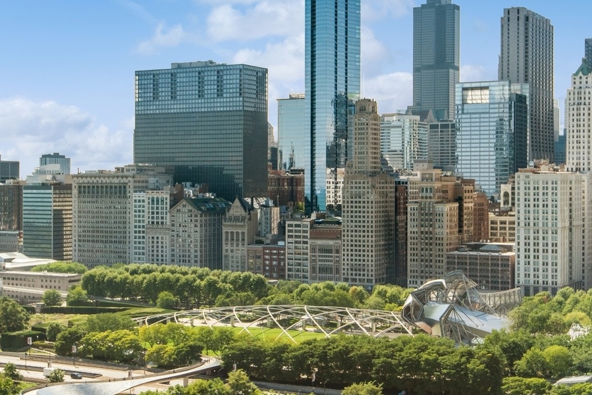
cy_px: 189
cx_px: 298
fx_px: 1036
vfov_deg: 21.6
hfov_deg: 31.9
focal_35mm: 63
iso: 400
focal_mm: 35
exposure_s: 1/640
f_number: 8
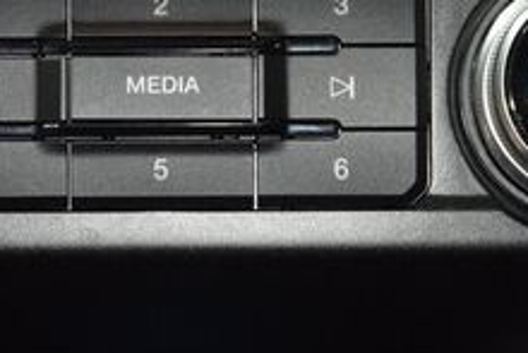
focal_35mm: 305
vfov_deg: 4.5
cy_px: 90
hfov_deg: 6.7
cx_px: 166
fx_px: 4476
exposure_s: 1/30
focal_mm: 70
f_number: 4.5
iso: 1400
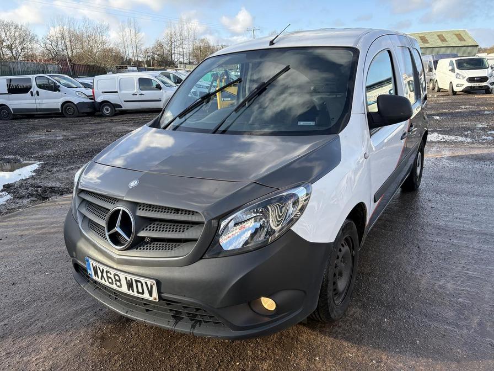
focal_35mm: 26
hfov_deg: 67.3
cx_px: 247
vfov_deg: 53.1
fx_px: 371
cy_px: 186
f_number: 1.6
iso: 64
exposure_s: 1/945
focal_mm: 5.96
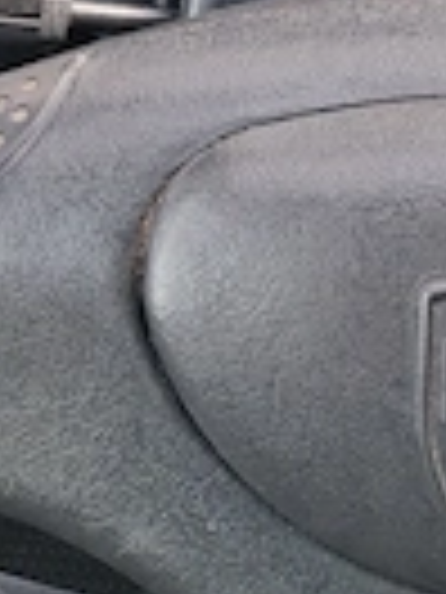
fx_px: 1409
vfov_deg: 20.6
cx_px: 590
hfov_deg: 16.9
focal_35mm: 82
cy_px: -274
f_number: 1.8
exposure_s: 1/100
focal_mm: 4
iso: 40
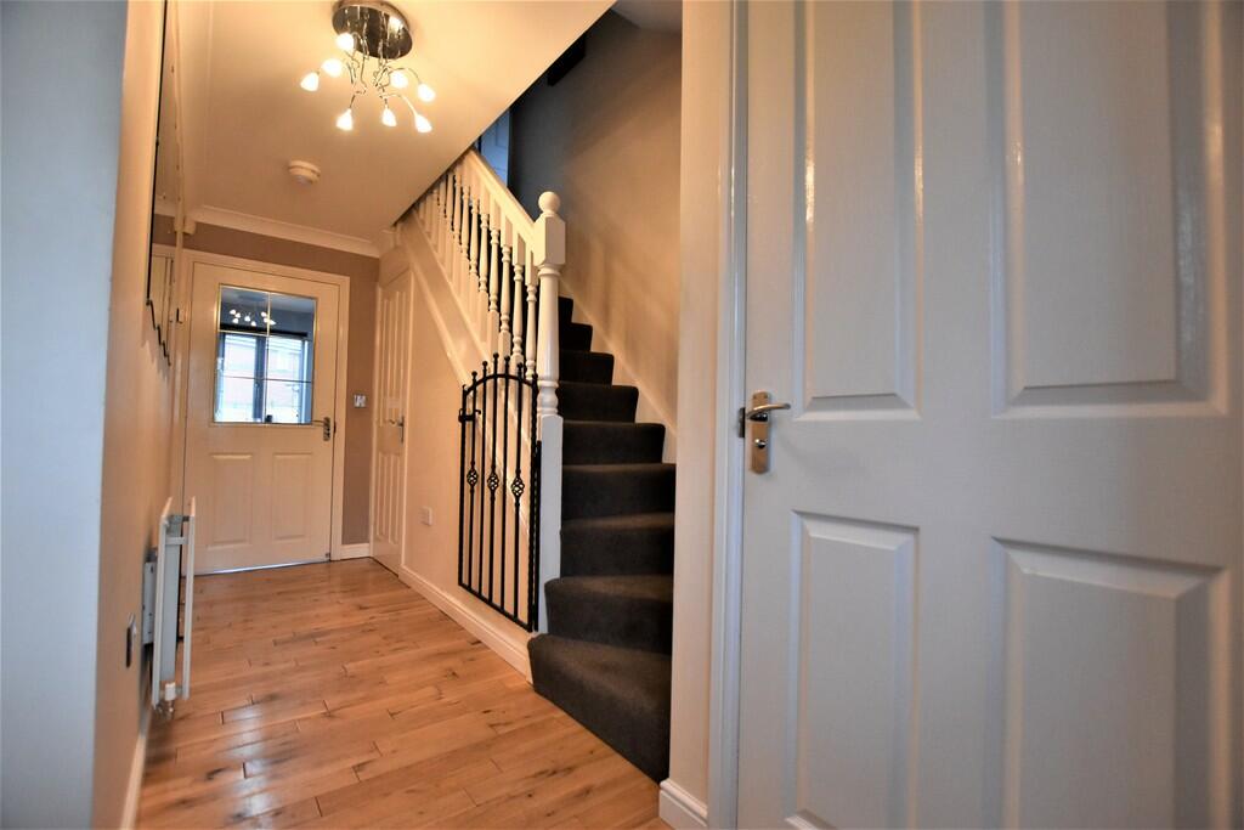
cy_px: 415
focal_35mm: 15
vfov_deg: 77.3
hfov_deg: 100.4
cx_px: 622
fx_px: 518
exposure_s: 1/125
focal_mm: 10
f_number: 3.5
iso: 1600
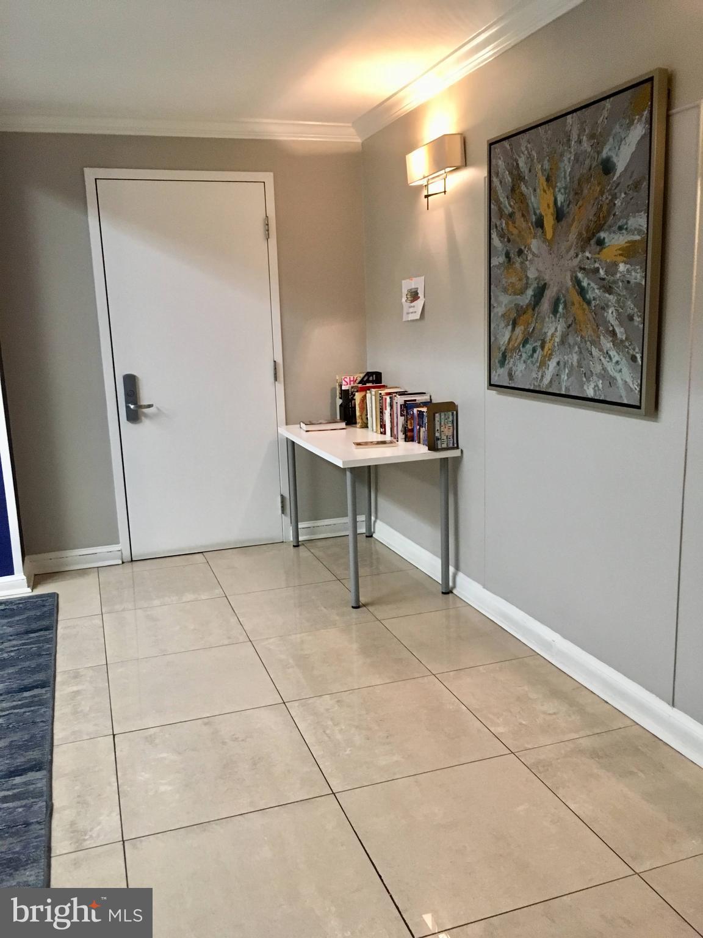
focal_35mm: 29
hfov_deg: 48.2
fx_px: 785
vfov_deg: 61.7
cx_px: 352
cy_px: 469
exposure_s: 1/20
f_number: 2.2
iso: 200
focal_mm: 4.15
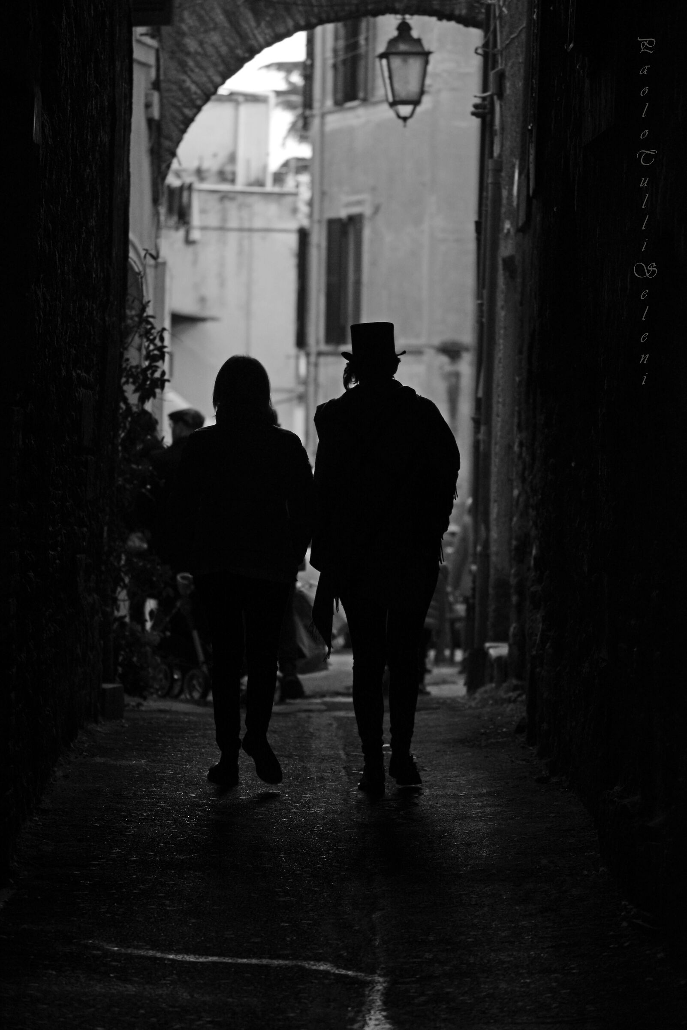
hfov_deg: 9.2
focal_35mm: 150
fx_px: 4290
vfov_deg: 13.7
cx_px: 344
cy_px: 515
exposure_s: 1/160
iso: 800
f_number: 5
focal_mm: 150
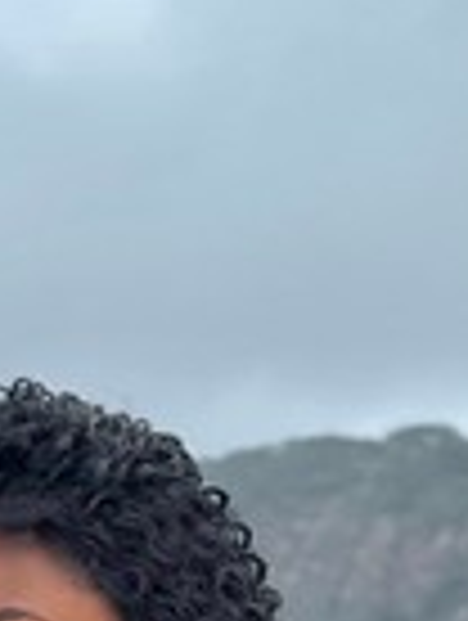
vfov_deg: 7.5
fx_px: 4367
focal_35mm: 243
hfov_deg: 6.1
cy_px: 1548
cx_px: -16
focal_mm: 6.76
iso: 64
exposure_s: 1/627
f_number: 1.78
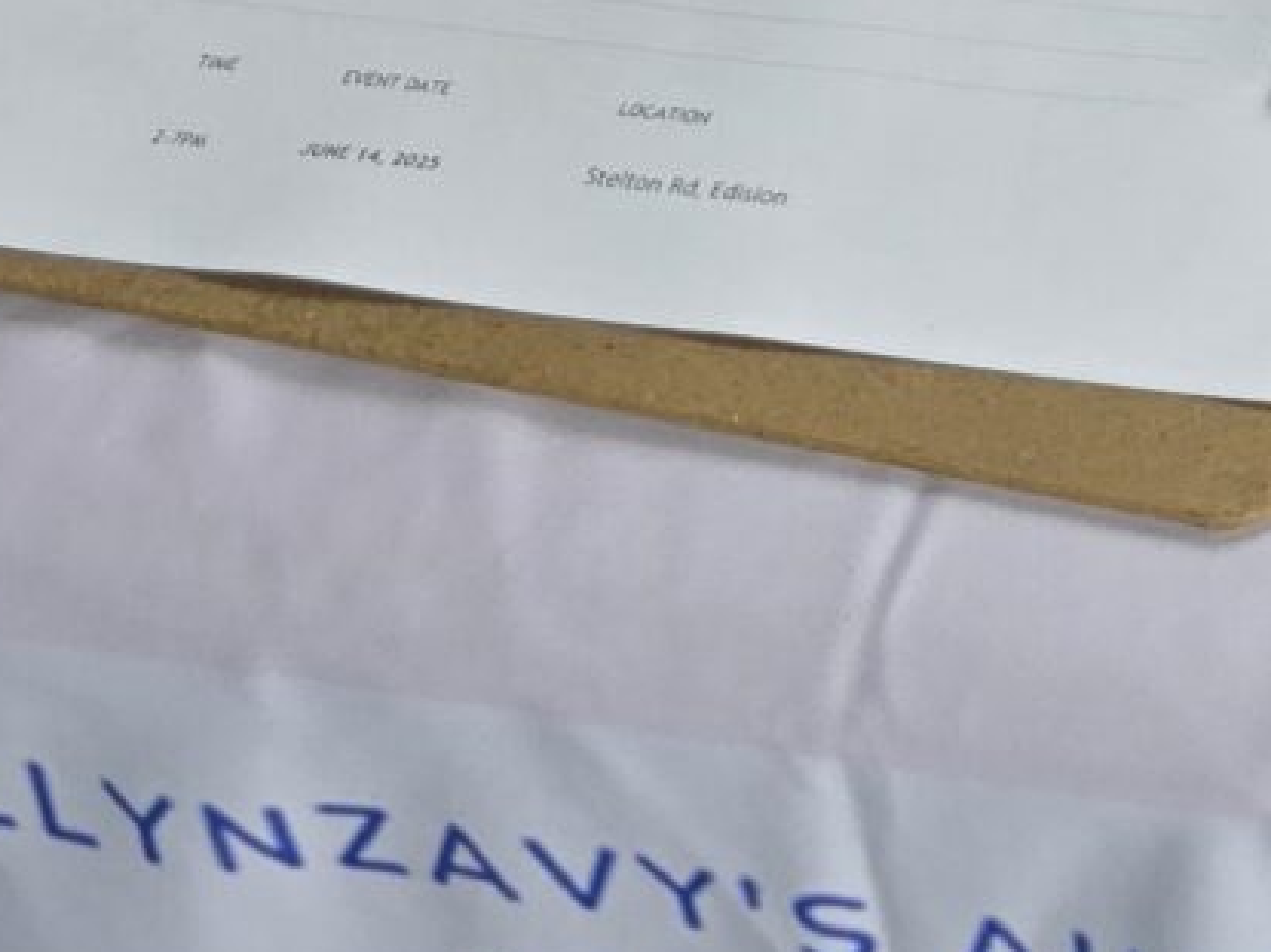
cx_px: 2110
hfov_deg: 12.9
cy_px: -1846
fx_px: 5212
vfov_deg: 8.7
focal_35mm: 142
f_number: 1.7
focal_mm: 6.3
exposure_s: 1/180
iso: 50
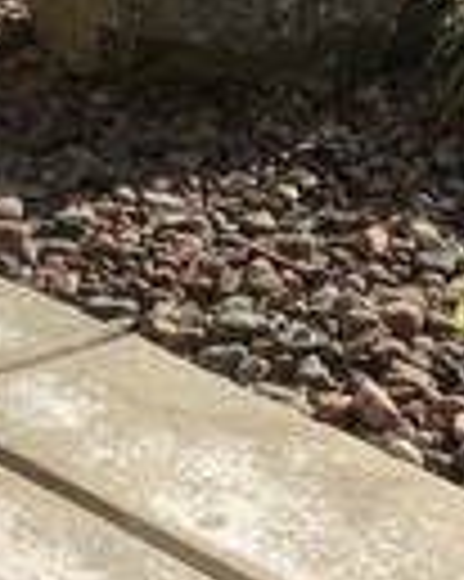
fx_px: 2578
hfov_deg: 10.3
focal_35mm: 150
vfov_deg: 12.5
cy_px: -166
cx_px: 252
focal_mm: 3.3
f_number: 2.4
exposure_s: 1/981
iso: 25
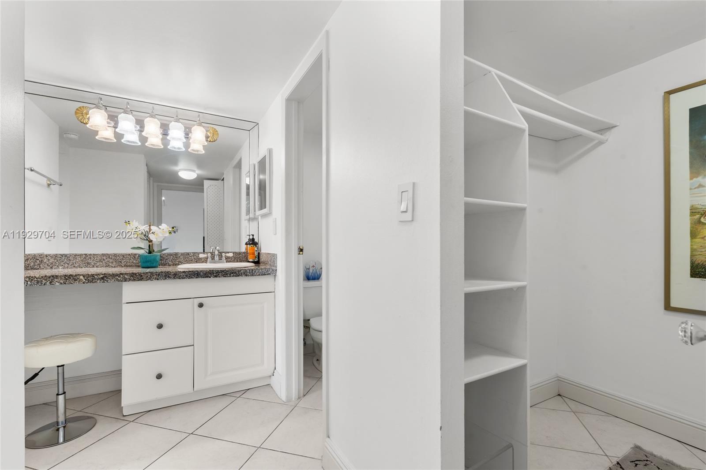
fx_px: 314
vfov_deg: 73.7
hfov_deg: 96.7
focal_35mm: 16
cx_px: 353
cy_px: 235
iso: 250
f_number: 11
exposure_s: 1/2.5
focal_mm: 16
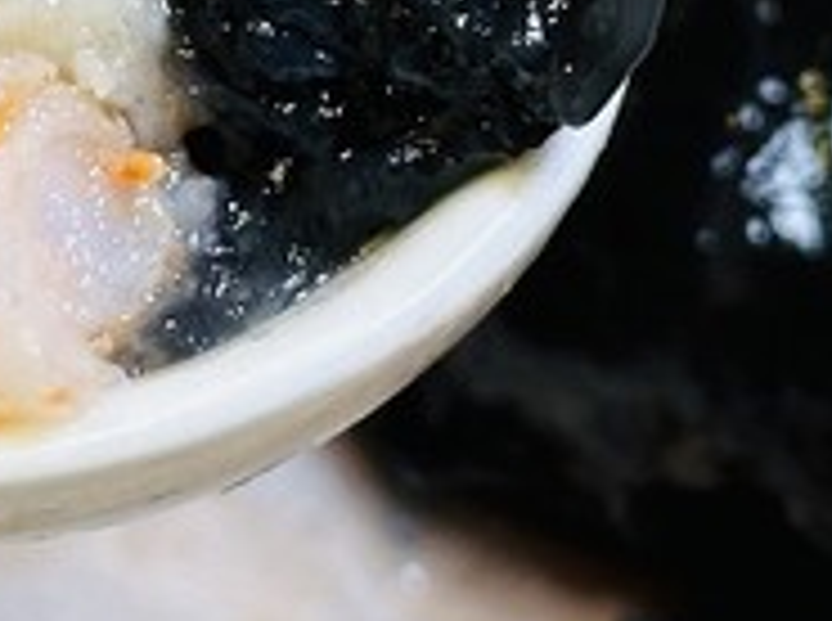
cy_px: -268
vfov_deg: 6.6
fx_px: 5301
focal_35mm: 221
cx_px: 189
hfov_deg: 9.0
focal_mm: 6.86
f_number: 1.78
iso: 100
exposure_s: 1/120
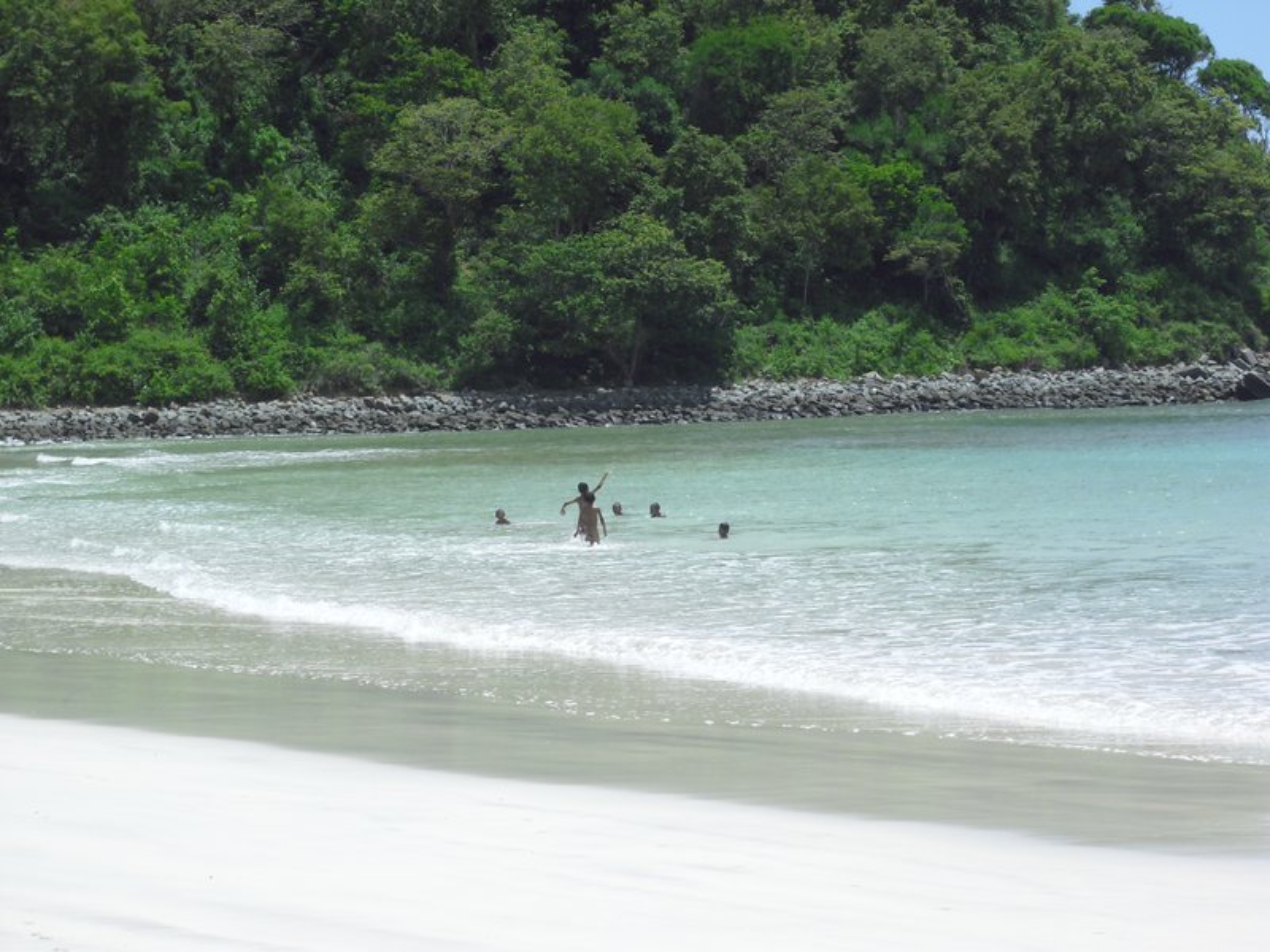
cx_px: 635
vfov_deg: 13.1
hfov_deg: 17.4
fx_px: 4146
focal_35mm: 113
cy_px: 476
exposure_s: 1/800
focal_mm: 18.6
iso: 100
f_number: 5.2
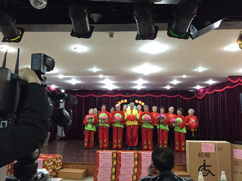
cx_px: 121
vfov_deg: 48.2
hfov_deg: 61.7
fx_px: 203
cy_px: 90
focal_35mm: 29
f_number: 2.2
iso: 250
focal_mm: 4.15
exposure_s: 1/30
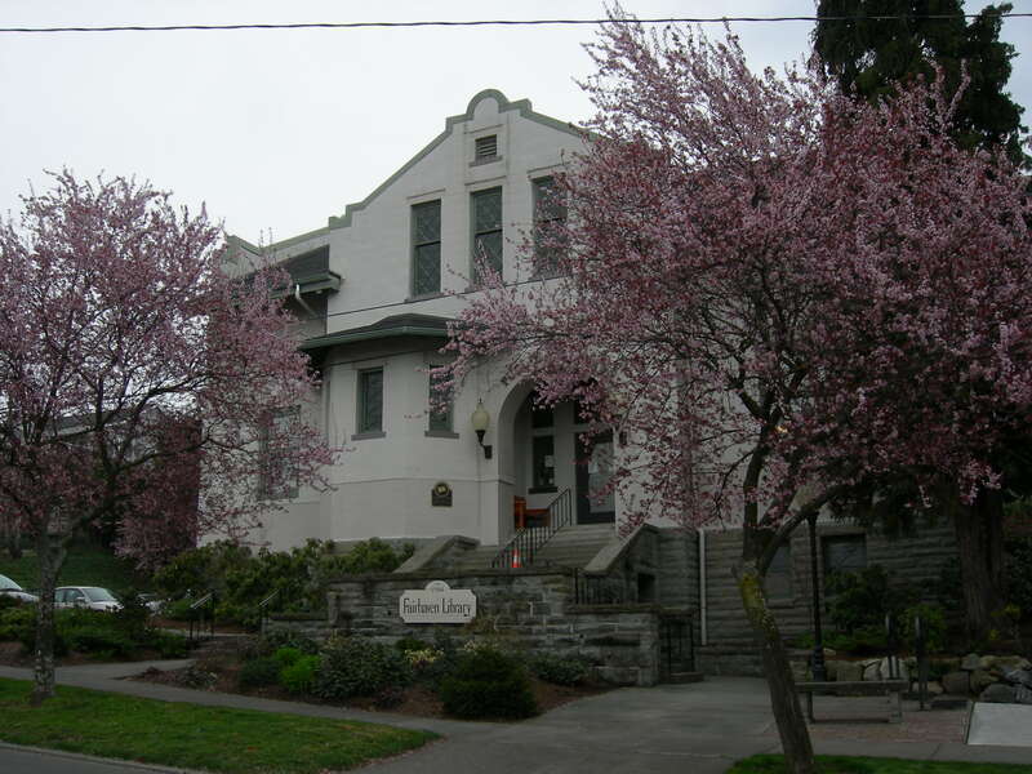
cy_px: 387
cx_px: 516
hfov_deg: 51.4
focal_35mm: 36
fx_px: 1073
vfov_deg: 39.7
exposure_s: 1/149
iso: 64
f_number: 4.8
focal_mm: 7.5
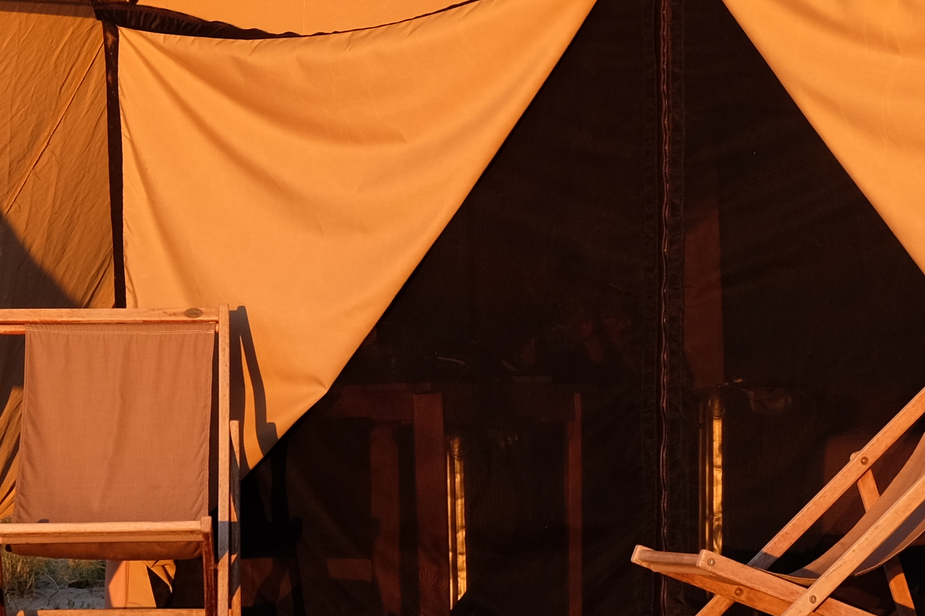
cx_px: 268
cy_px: 229
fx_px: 6192
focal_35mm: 241
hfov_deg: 8.5
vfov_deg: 5.7
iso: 200
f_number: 5.6
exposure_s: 1/105
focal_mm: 50
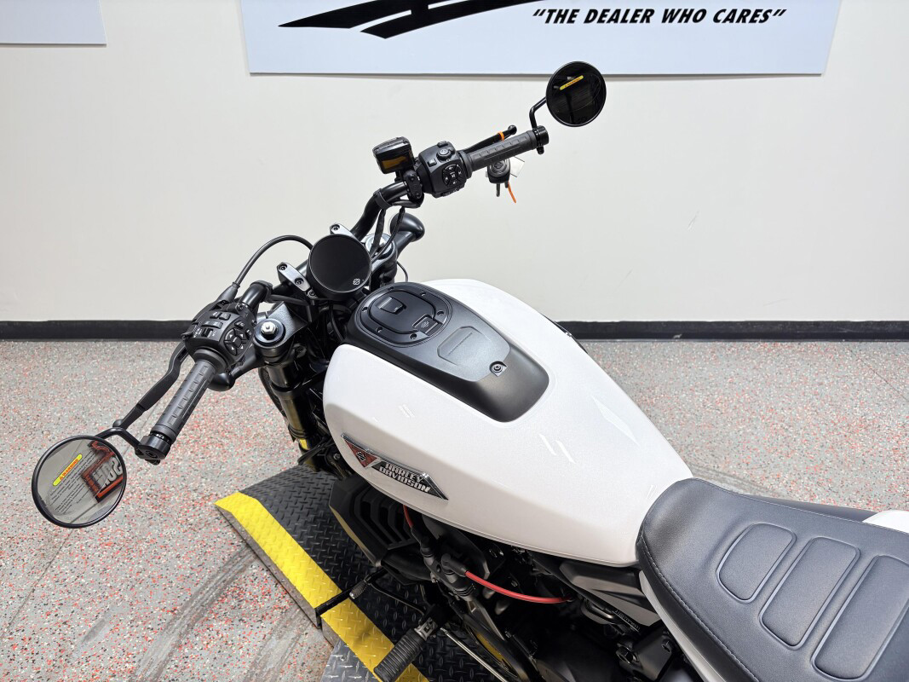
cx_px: 454
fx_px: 683
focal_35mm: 26
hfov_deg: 67.3
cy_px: 341
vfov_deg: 53.1
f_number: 1.6
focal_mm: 5.96
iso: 40
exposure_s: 1/183
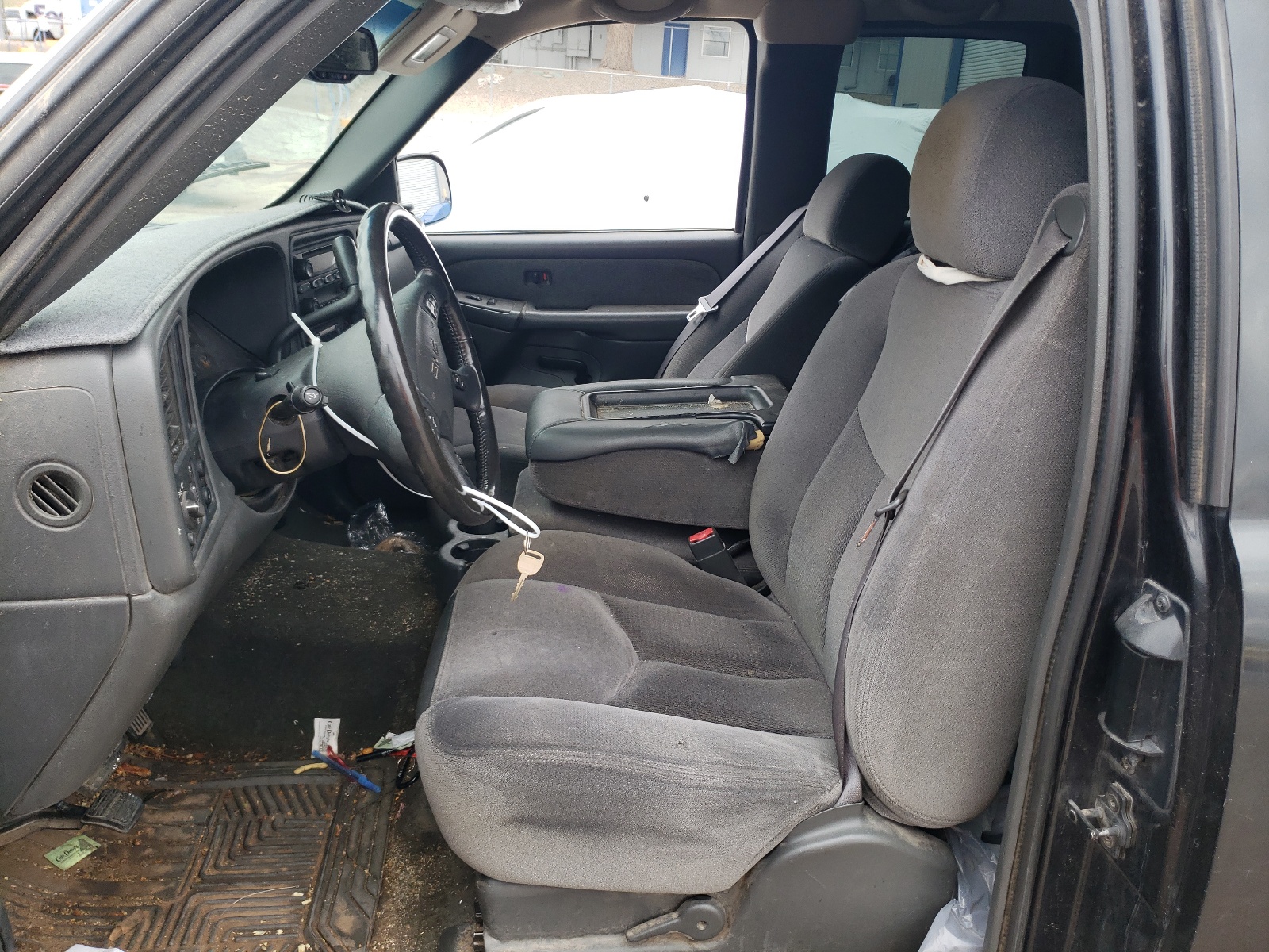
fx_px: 953
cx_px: 634
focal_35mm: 26
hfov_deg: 67.3
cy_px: 476
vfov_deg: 53.1
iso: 50
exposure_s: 1/333
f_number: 1.5
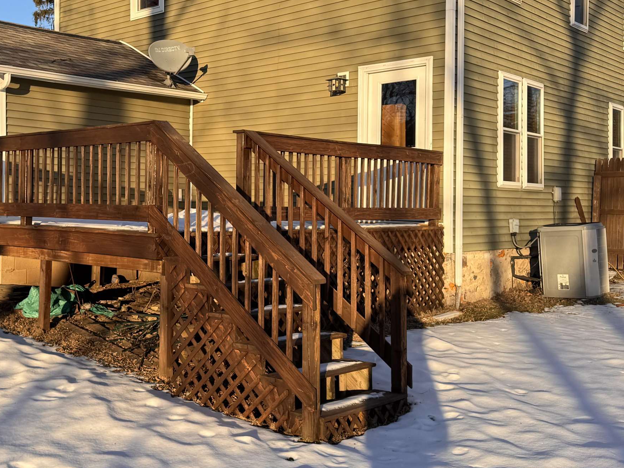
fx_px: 757
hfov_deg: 43.7
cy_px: 188
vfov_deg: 34.3
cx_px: 175
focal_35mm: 42
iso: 80
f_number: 1.78
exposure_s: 1/1366
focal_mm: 6.76
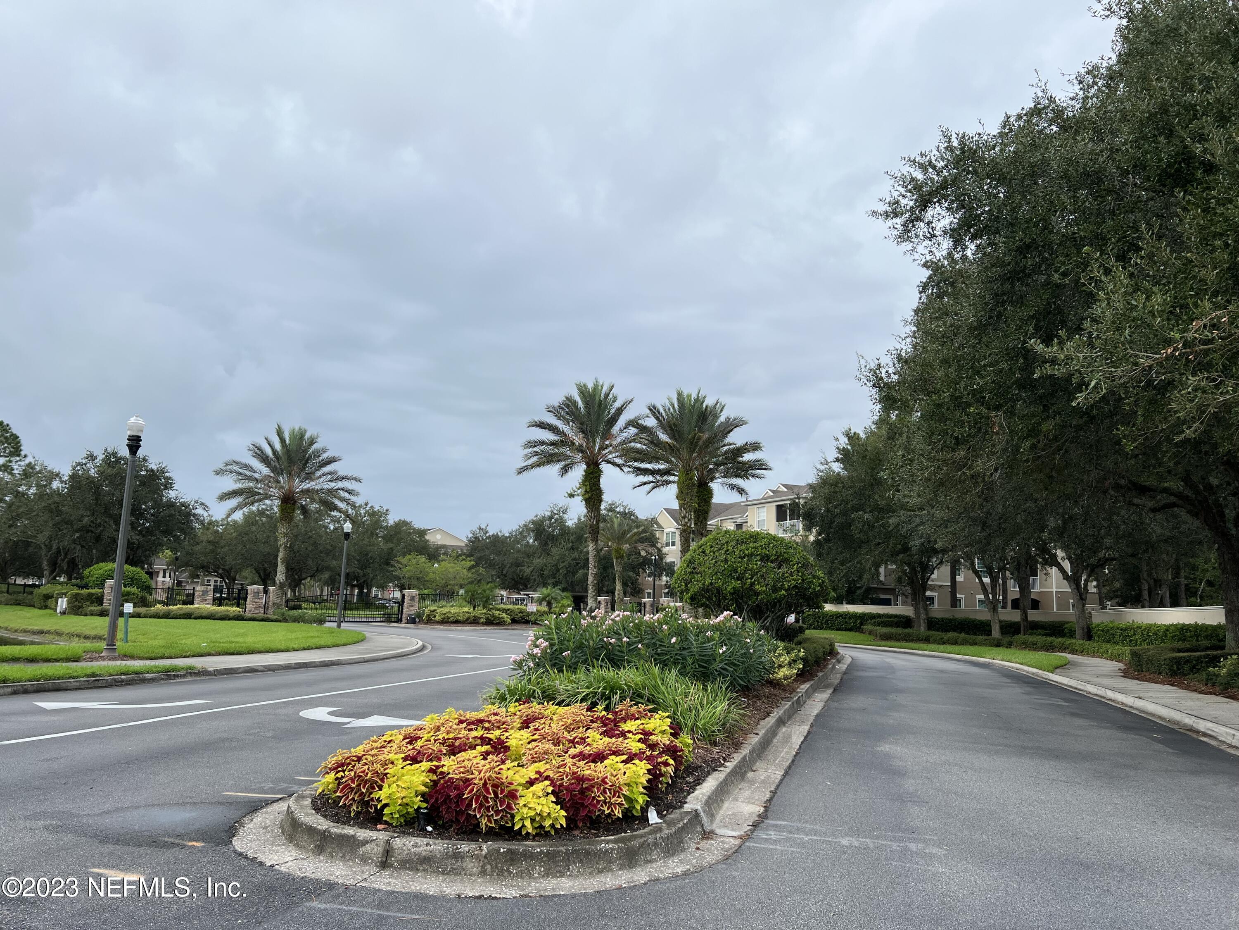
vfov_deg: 53.1
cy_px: 465
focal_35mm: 26
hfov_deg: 67.3
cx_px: 620
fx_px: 931
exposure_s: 1/1808
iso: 50
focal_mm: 5.7
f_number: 1.5
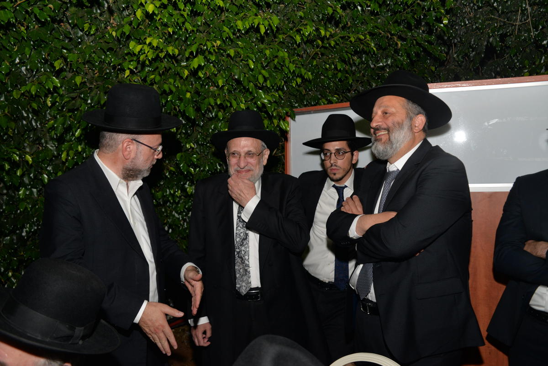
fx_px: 533
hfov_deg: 54.4
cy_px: 183
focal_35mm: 35
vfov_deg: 37.9
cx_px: 274
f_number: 6.3
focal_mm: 35
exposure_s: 1/60
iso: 500
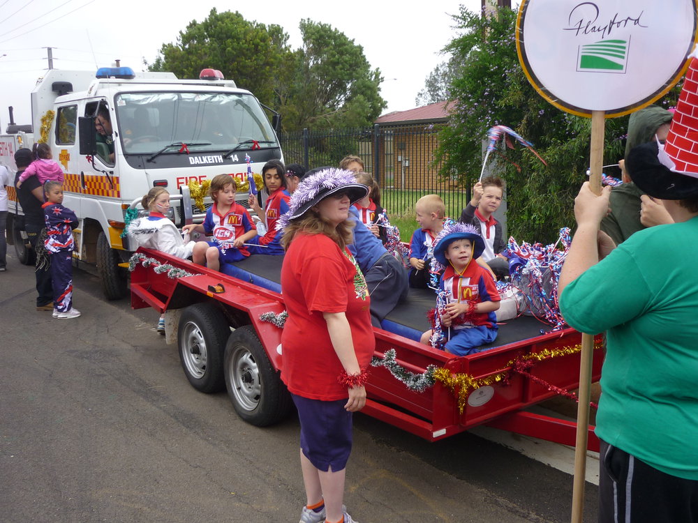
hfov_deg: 55.4
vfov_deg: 42.9
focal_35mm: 33
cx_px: 349
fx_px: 665
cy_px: 262
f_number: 2.8
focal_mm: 5.5
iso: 80
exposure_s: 1/160
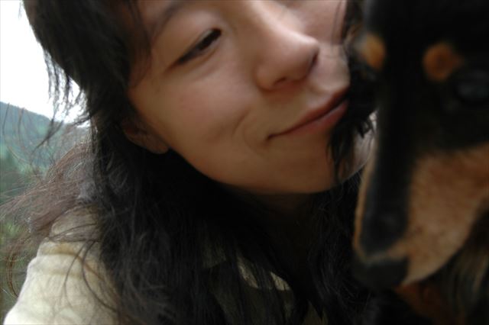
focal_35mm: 48
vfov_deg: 28.0
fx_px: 652
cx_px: 244
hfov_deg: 41.1
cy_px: 162
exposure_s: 1/160
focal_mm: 32
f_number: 6.3
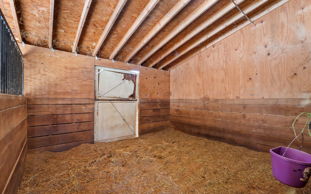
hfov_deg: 97.8
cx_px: 161
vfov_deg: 71.2
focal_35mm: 16
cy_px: 102
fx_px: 136
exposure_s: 2
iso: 640
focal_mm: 10
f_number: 7.1
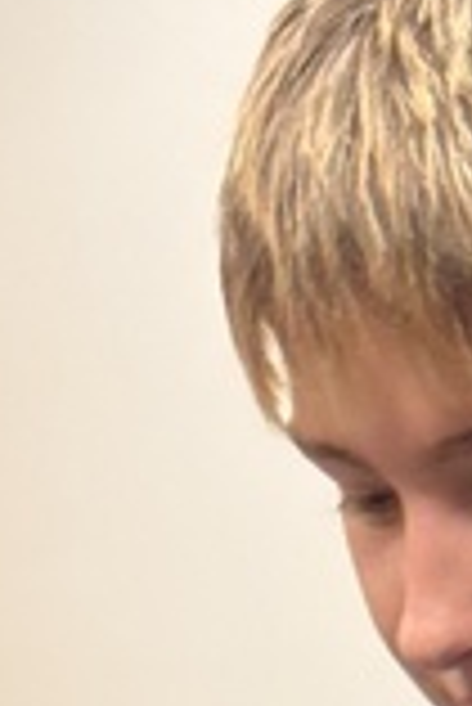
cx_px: 175
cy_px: 1727
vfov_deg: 6.0
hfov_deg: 4.2
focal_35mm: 326
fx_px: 6397
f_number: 1.78
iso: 80
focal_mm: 6.76
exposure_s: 1/60
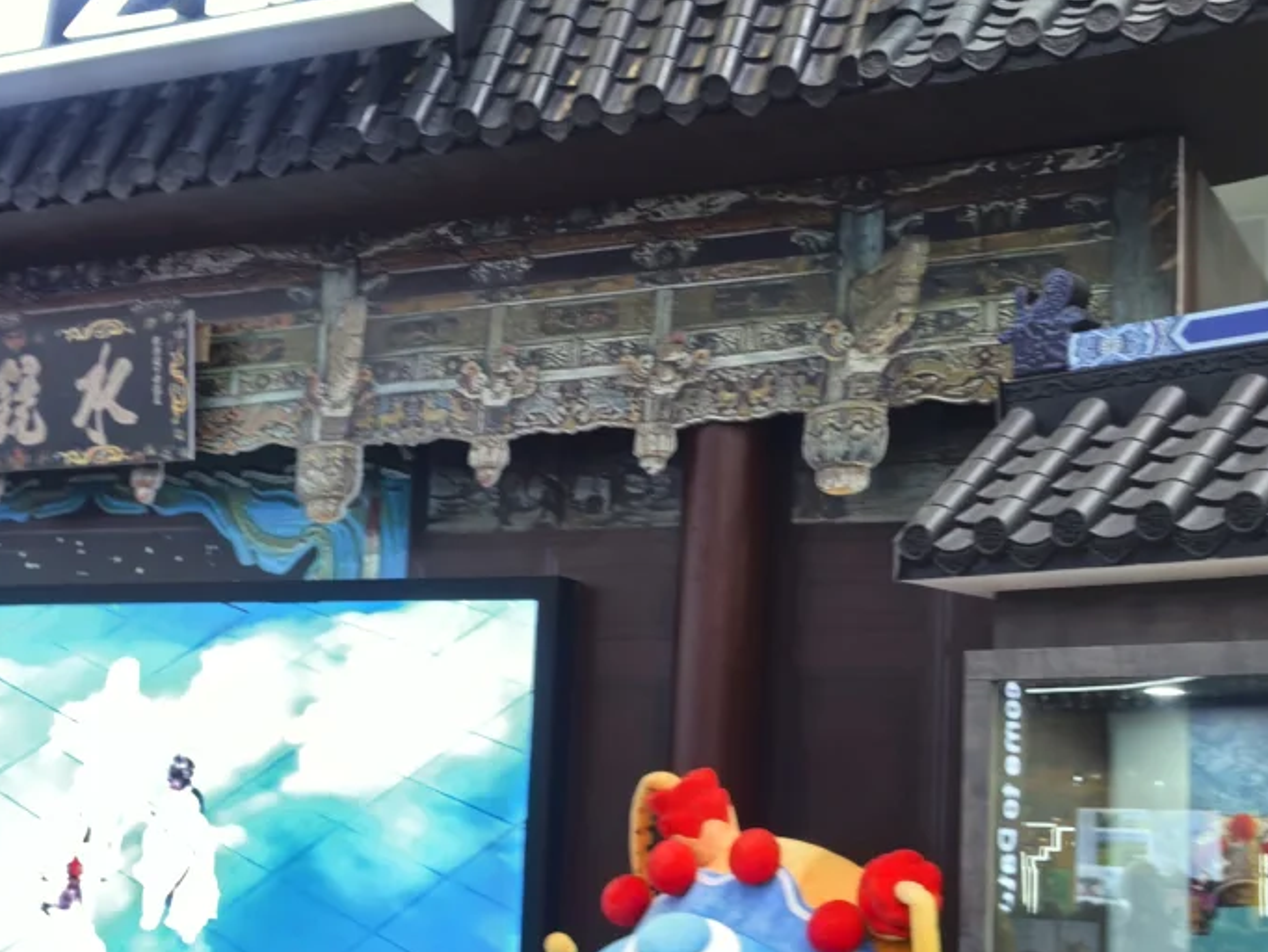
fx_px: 2089
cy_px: 517
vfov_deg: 25.7
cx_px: 396
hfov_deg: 33.4
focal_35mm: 57
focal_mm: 5.52
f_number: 1.9
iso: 125
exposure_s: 1/100
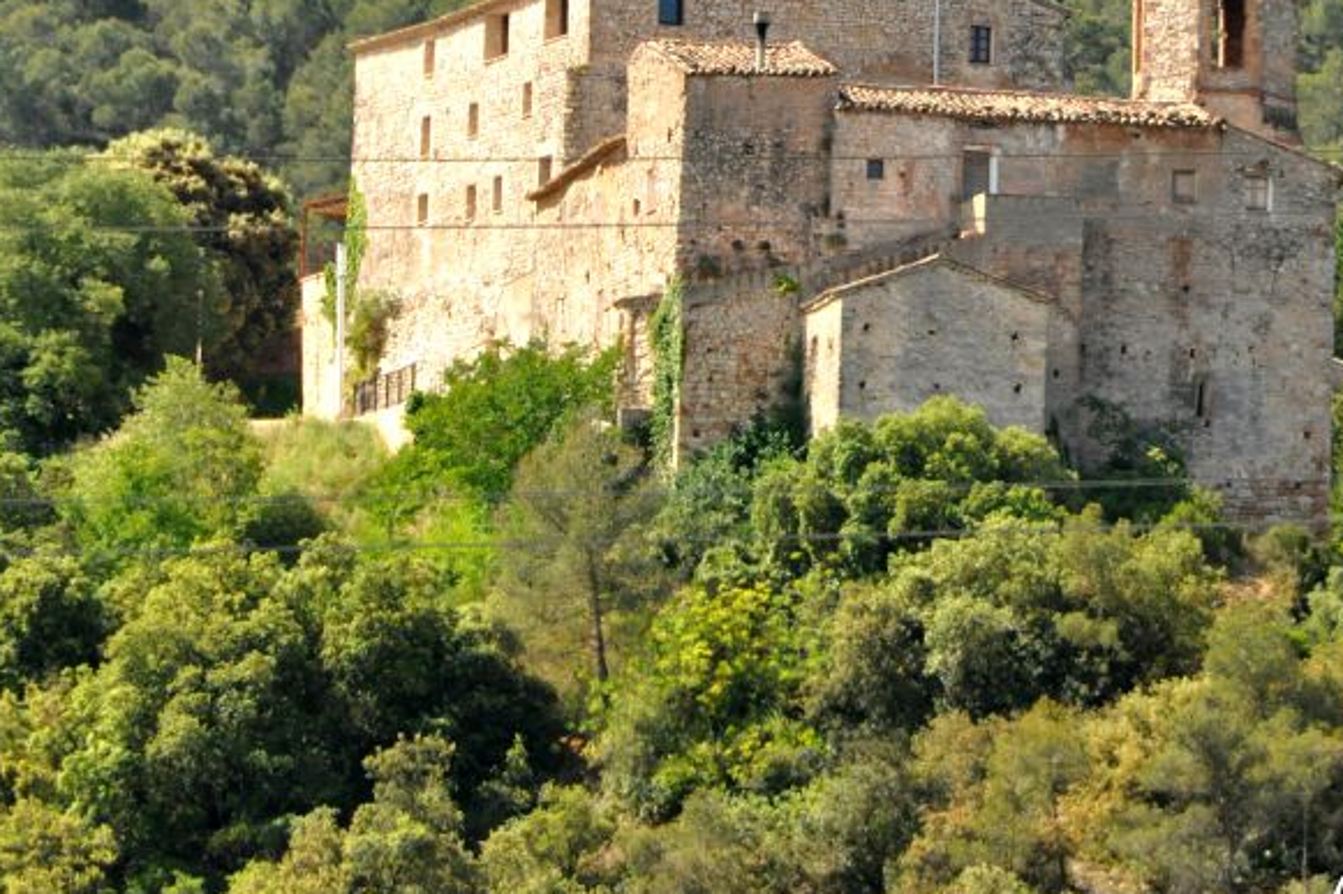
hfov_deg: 3.9
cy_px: 210
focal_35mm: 528
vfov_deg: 2.6
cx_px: 786
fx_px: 19691
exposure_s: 1/1250
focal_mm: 200
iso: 1000
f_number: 9
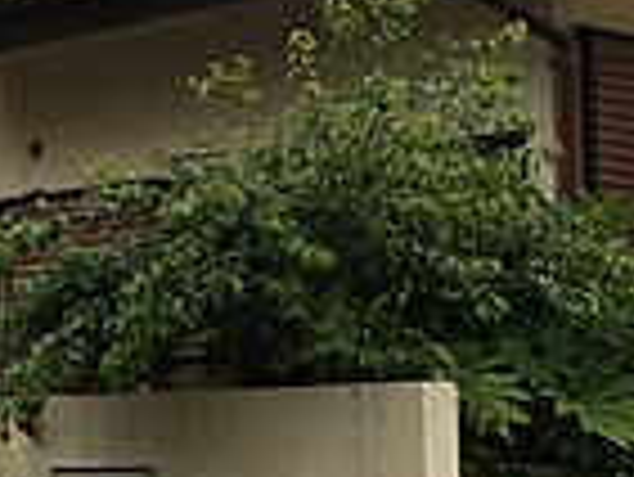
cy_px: 261
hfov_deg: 15.7
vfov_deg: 12.1
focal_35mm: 123
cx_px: 9
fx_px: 2255
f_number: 2.2
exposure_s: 1/60
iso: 32
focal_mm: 4.15
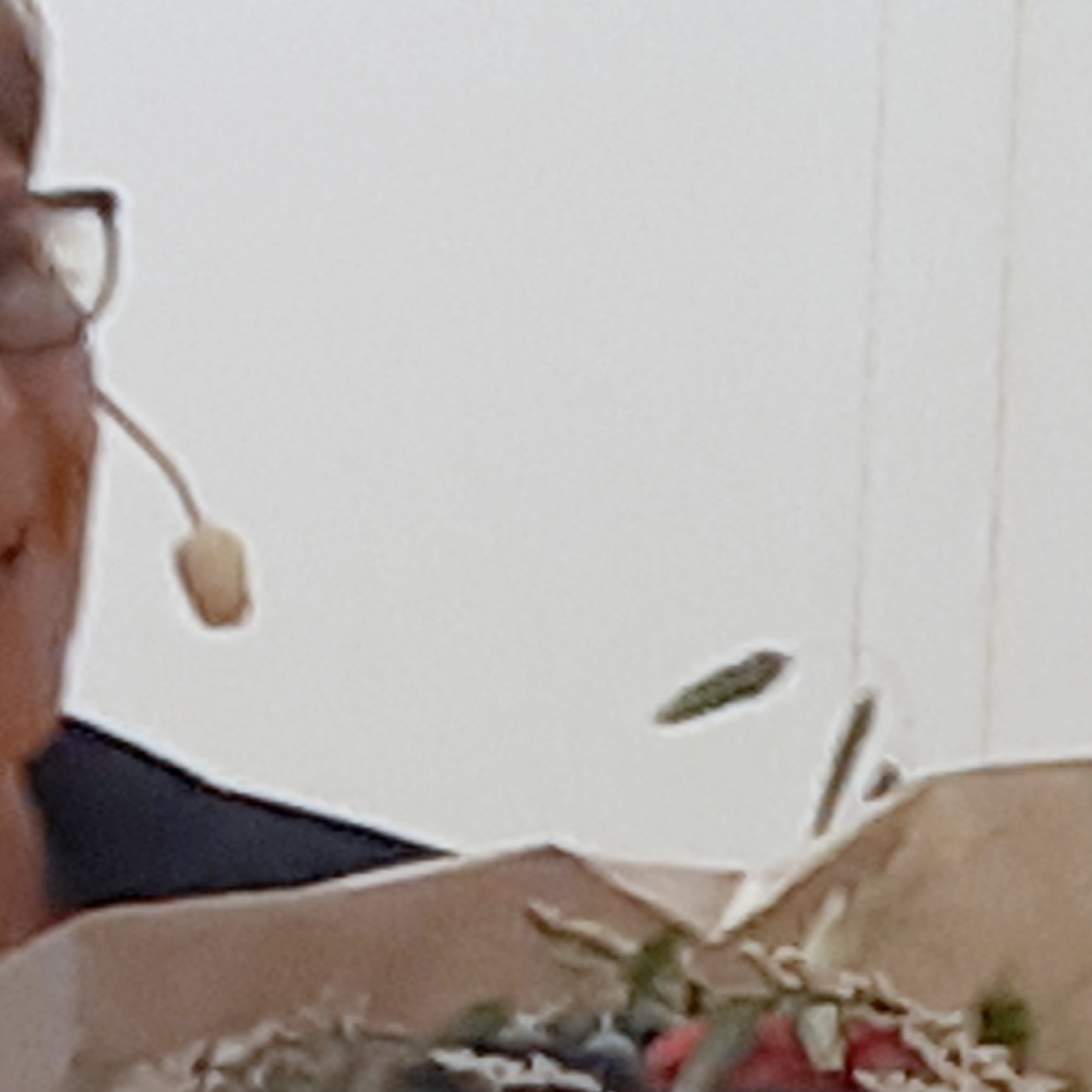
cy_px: 868
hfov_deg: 11.9
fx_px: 5139
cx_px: 1197
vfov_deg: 12.1
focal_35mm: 144
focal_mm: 3.93
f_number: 1.7
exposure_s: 1/50
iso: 100
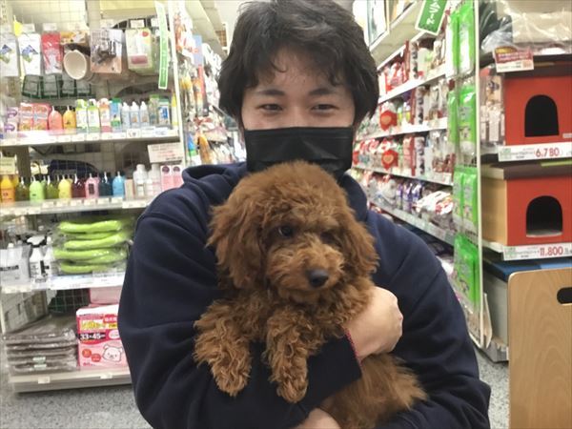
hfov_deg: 58.4
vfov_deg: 45.4
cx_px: 286
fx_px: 512
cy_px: 214
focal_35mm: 31
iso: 160
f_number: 2.4
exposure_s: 1/30
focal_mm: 3.3
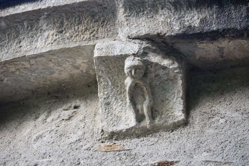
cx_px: 124
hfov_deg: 18.2
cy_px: 83
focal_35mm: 112
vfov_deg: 12.2
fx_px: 778
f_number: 4.2
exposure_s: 1/250
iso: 560
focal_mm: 75
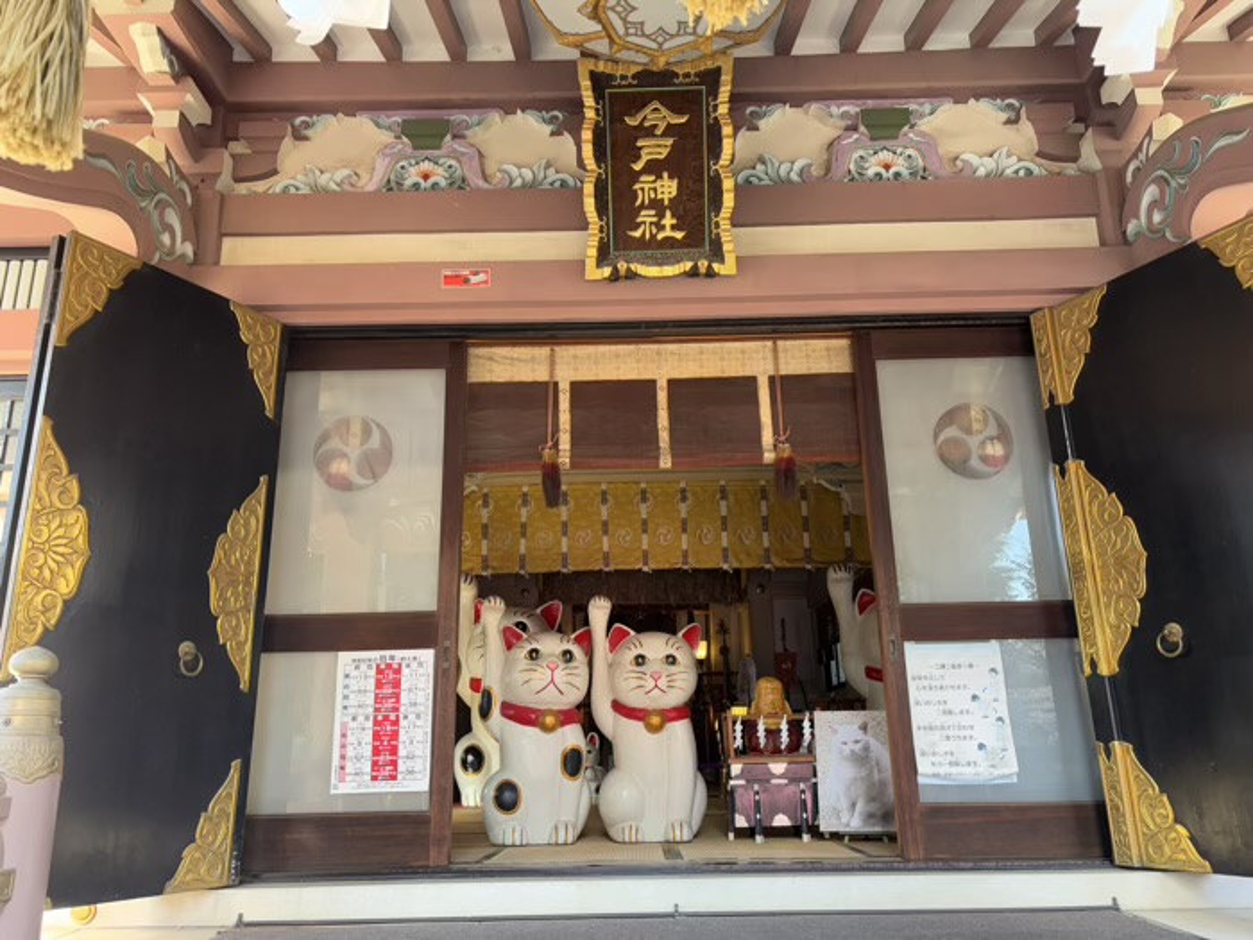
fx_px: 941
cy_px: 470
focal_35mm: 26
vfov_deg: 53.1
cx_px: 626
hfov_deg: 67.3
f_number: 1.6
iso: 125
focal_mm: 5.96
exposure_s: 1/121
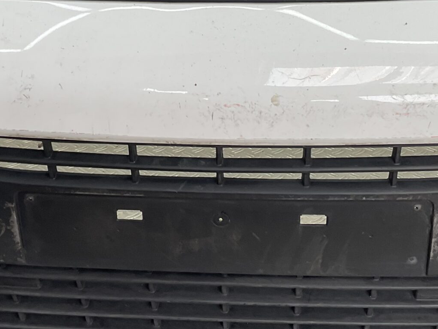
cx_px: 206
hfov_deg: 26.7
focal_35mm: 73
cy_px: 53
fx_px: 924
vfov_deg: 19.9
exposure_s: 1/120
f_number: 1.8
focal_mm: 3
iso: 16
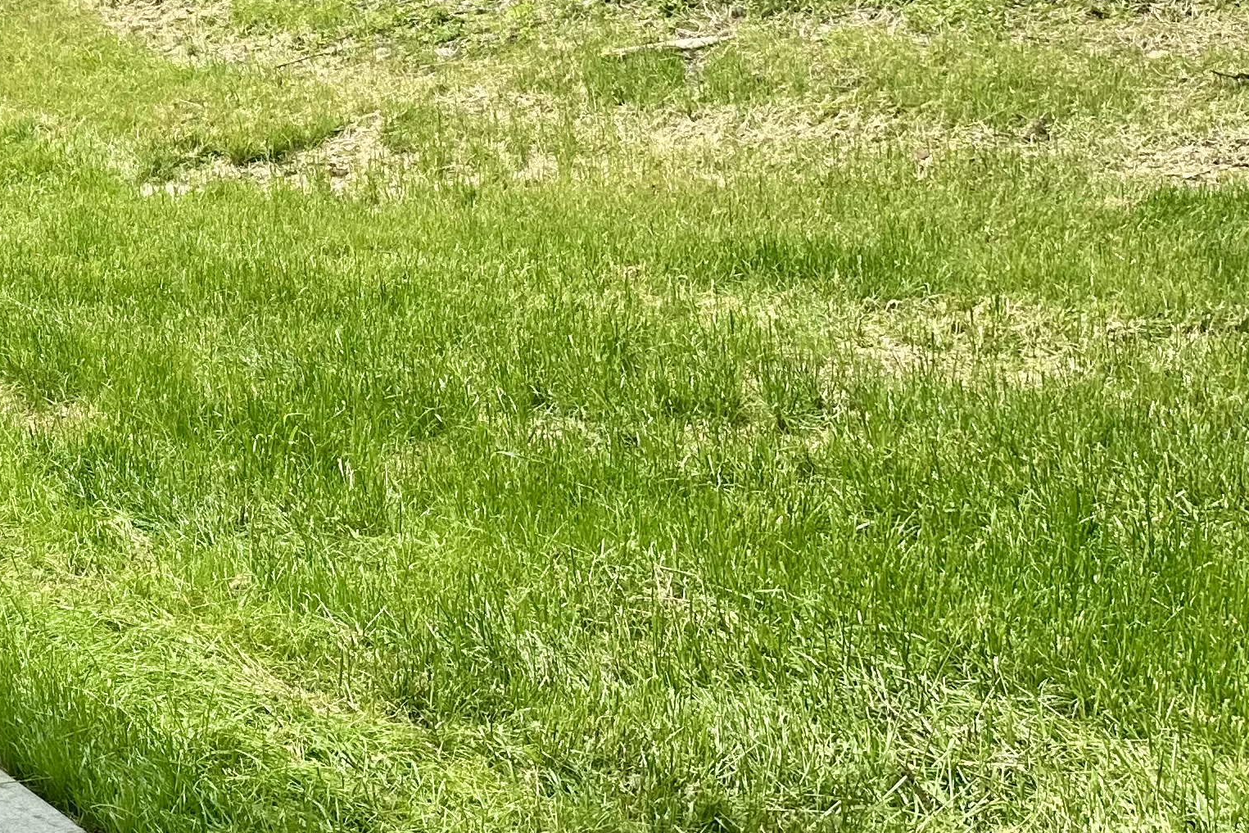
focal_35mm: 66
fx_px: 2290
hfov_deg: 26.5
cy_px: 171
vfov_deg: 20.4
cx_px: -312
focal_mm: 6.86
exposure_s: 1/1916
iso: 80
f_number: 1.78
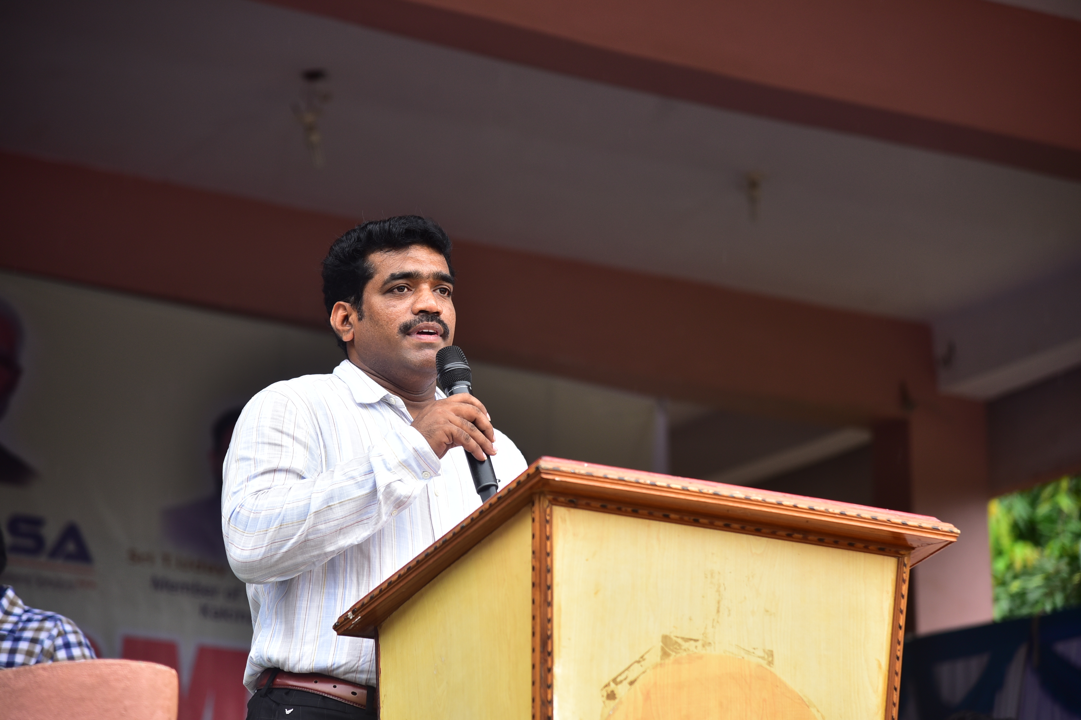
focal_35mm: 120
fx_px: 3603
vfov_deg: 11.4
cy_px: 360
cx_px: 540
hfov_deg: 17.1
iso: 320
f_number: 4
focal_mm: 120
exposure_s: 1/250
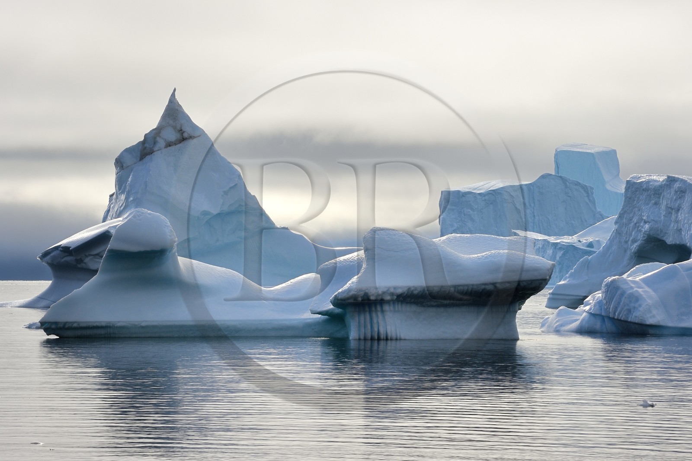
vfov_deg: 6.9
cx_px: 346
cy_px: 230
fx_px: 3843
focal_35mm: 200
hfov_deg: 10.3
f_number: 22
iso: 200
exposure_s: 1/200
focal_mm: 200
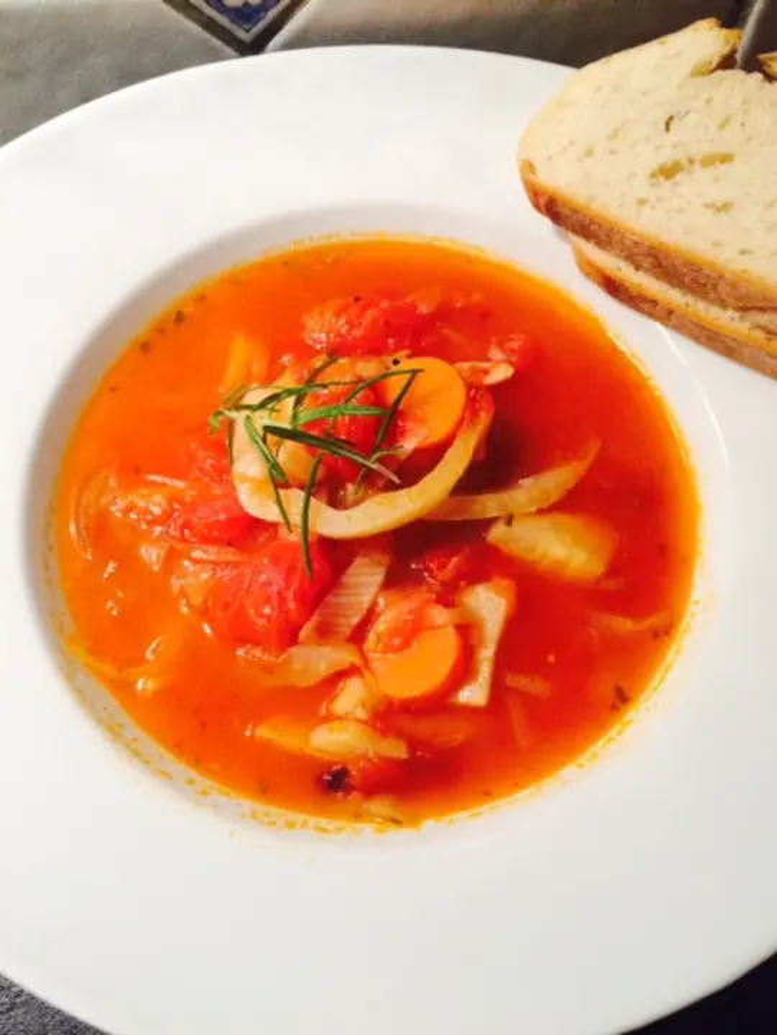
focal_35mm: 29
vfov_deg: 61.7
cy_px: 518
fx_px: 868
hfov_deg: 48.2
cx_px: 388
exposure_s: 1/33
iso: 160
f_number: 2.2
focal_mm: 4.15
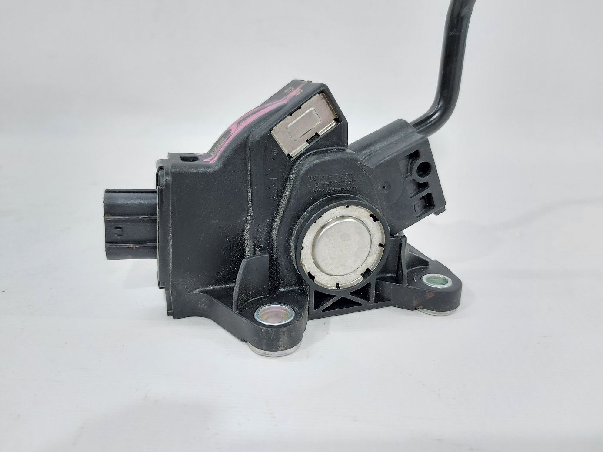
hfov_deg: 71.6
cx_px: 302
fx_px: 418
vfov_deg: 56.8
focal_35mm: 24
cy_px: 226
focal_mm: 5.23
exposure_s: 1/50
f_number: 1.8
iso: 100
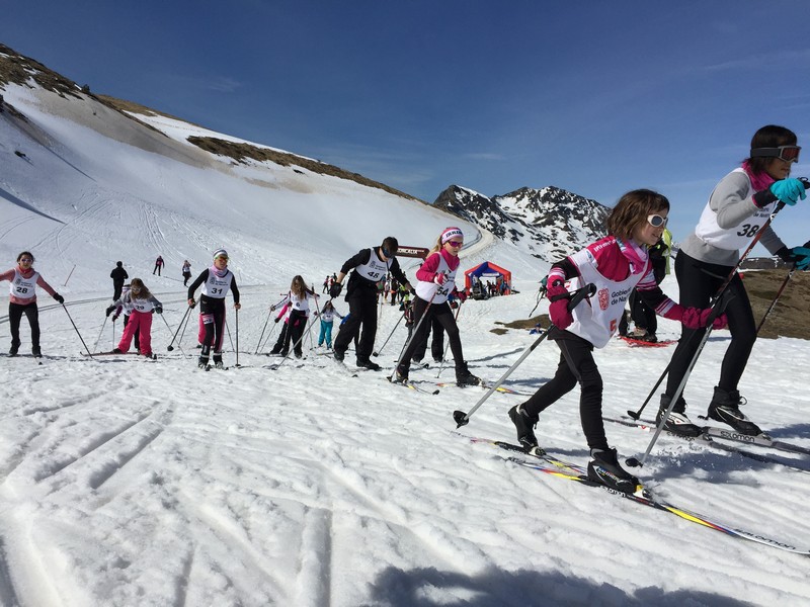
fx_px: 679
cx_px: 405
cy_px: 304
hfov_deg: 61.7
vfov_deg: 48.2
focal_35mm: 29
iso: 32
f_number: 2.2
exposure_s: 1/7937
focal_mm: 4.15
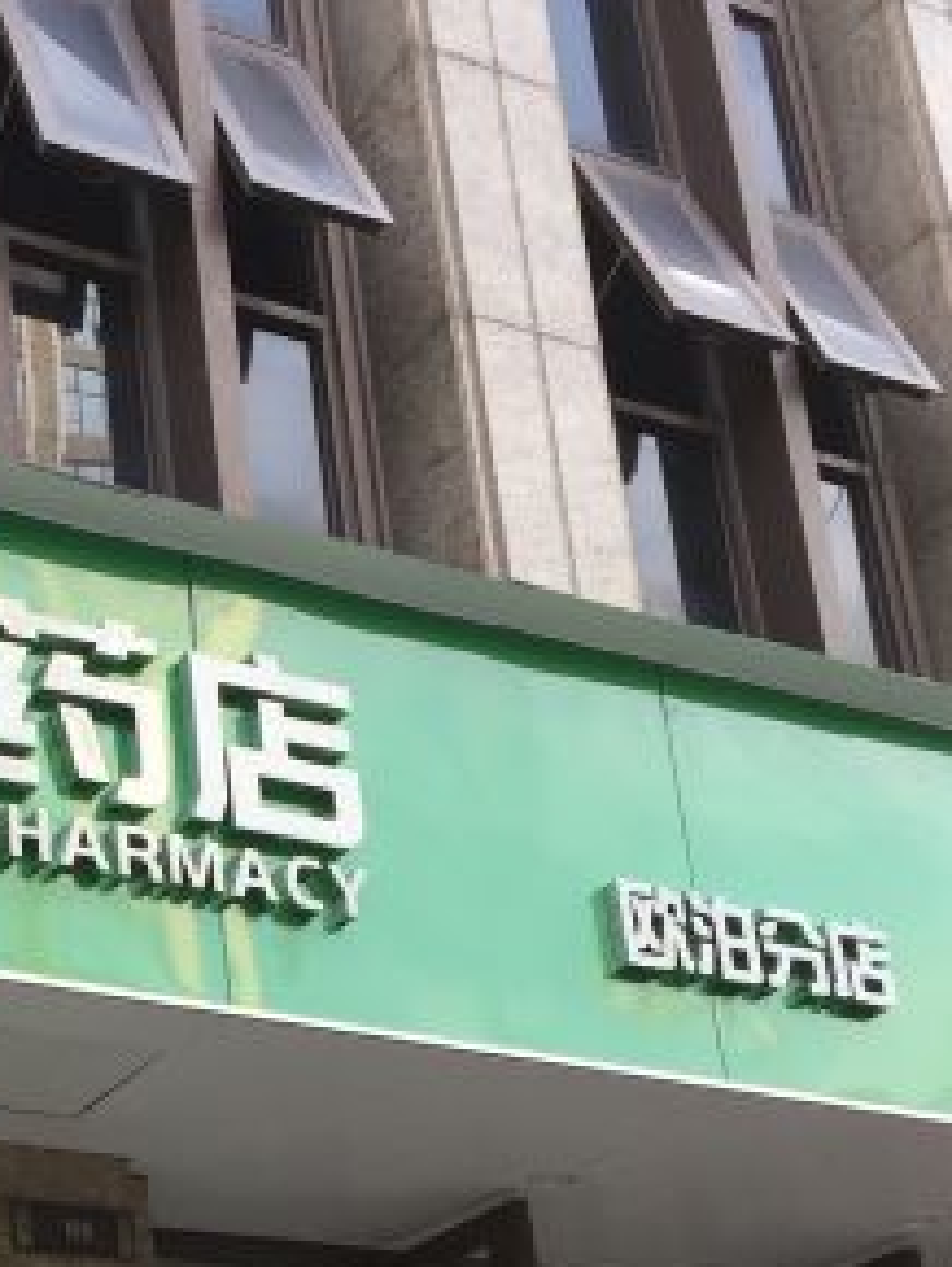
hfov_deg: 20.1
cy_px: 1145
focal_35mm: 70
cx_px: -103
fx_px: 2563
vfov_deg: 26.8
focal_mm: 4.15
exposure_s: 1/230
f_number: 2.2
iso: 32
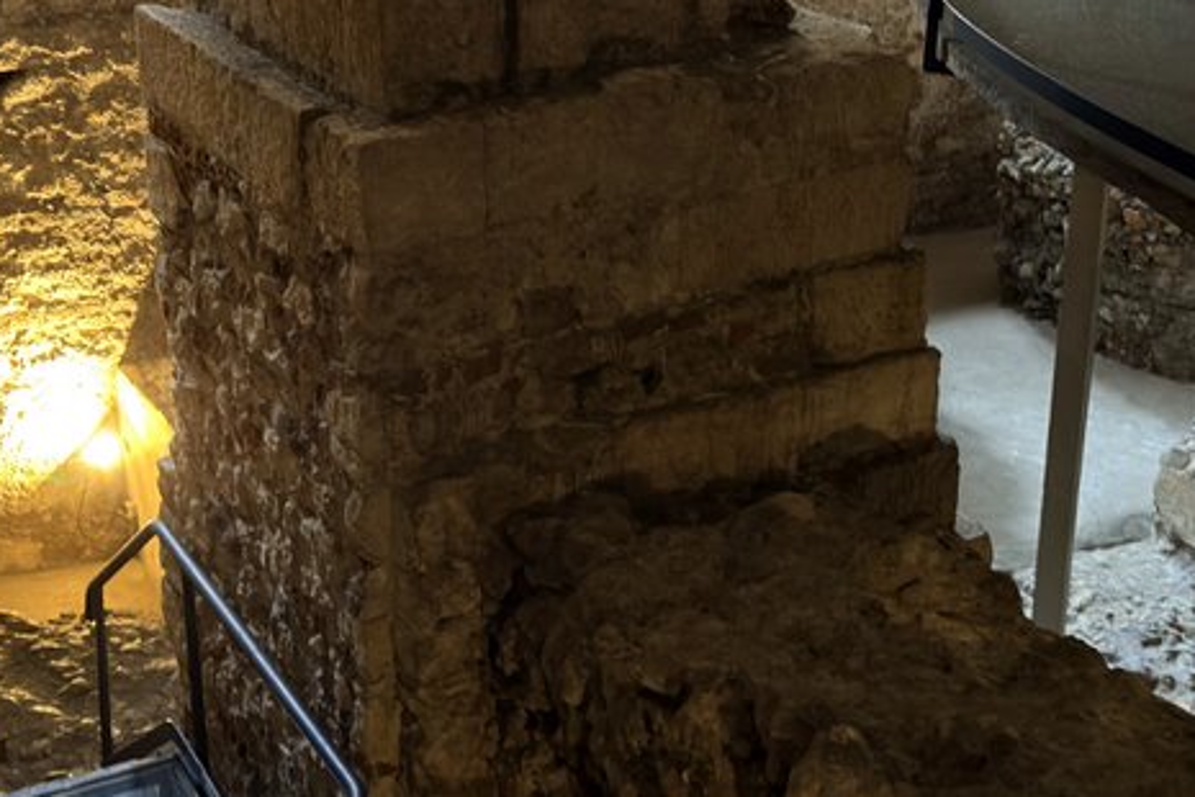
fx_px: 1826
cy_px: 247
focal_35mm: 55
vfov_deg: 24.5
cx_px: 668
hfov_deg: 36.2
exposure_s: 1/17
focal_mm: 6.76
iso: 800
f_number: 1.78
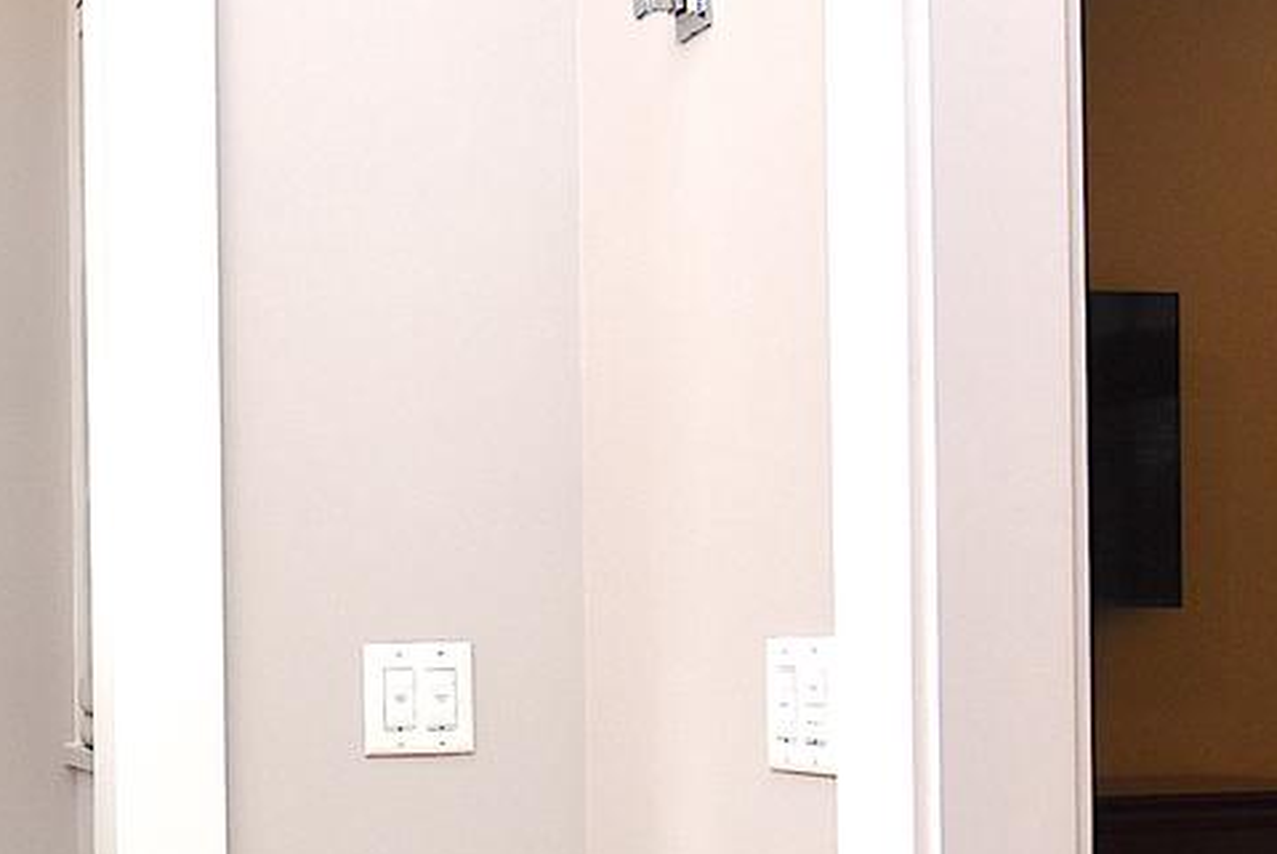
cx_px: -98
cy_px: 660
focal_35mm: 54
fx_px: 1917
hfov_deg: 32.7
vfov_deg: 24.8
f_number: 8
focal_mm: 12
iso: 800
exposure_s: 1/125
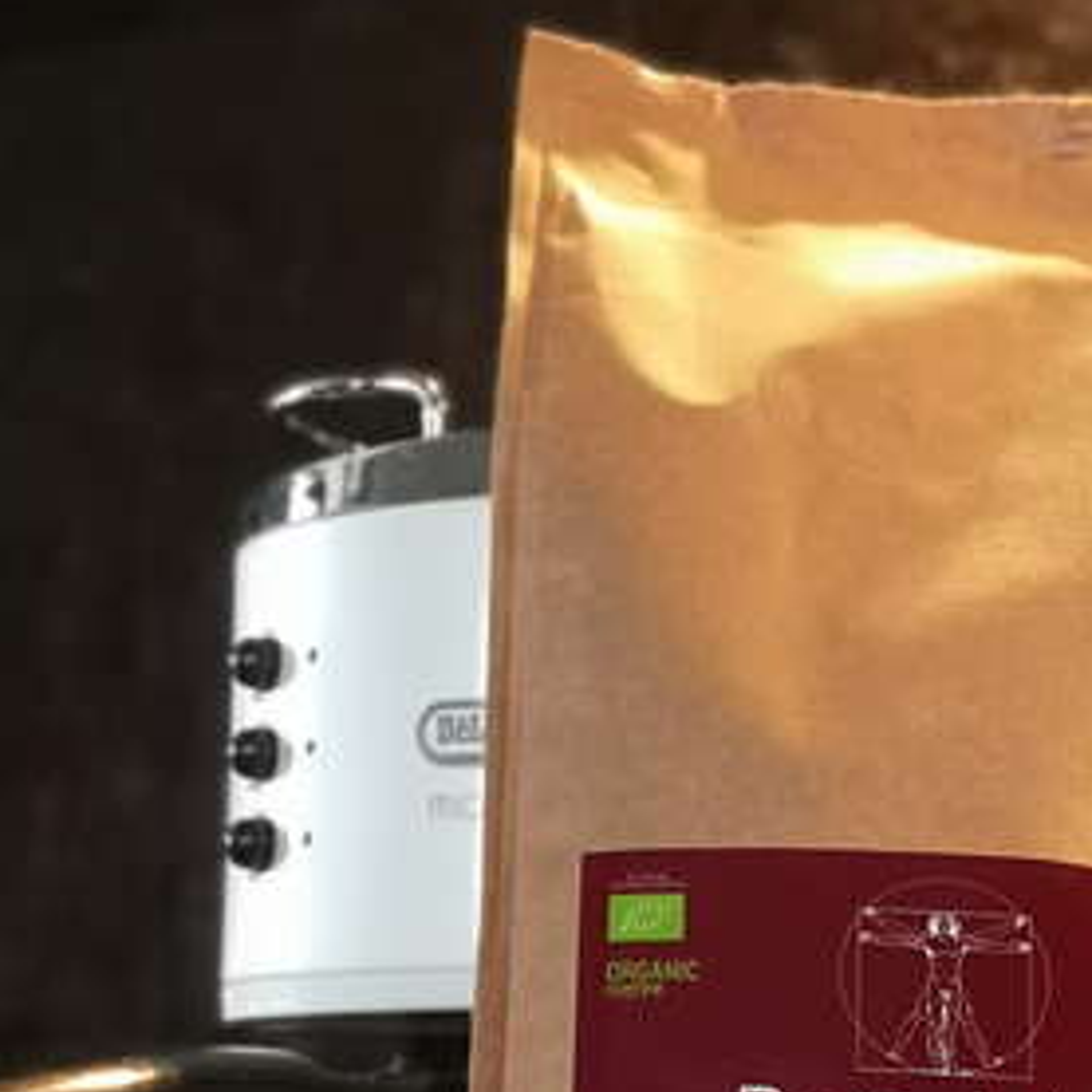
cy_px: 1090
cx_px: 512
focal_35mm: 108
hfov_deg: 16.1
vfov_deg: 15.8
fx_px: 3855
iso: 160
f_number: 4
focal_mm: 3.95
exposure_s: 1/50
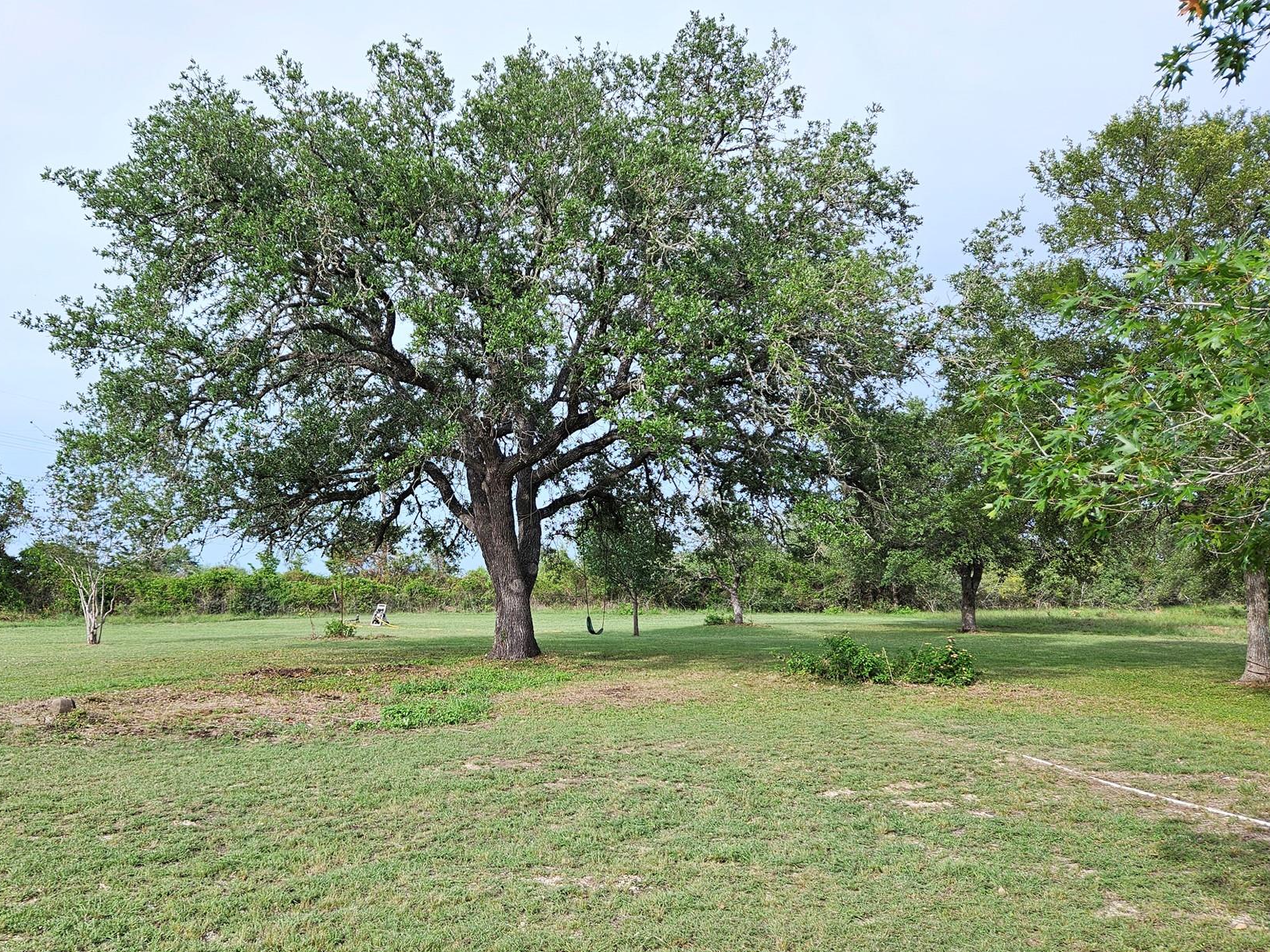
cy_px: 538
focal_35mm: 29
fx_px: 1064
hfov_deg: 60.9
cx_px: 480
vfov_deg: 48.1
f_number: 1.8
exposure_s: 1/740
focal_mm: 5.4
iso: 25
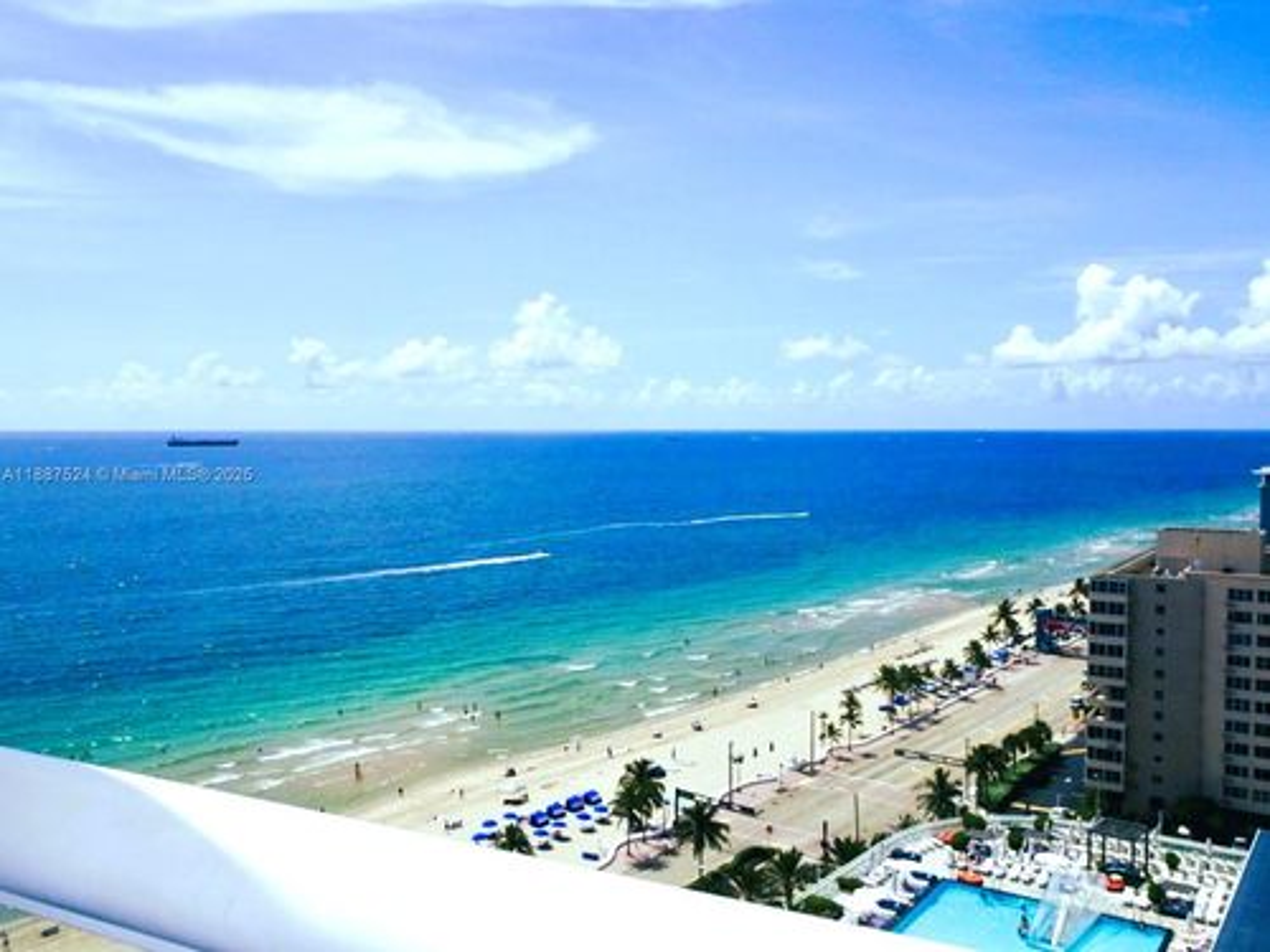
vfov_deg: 46.8
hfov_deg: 60.0
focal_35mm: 30
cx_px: 635
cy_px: 476
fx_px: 1101
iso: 80
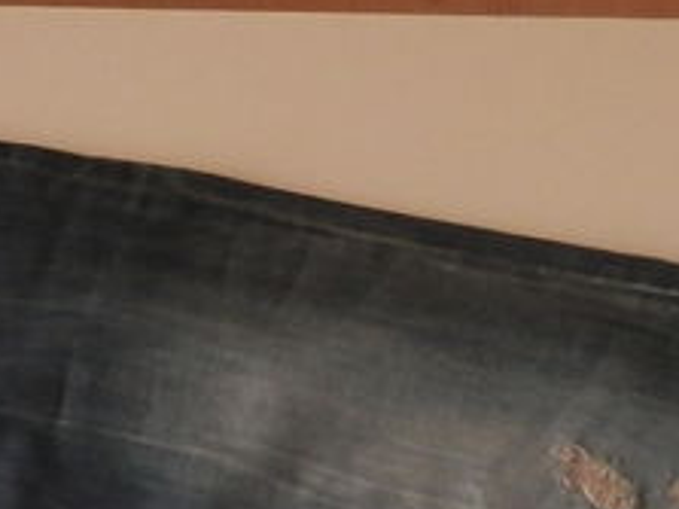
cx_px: 475
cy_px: 832
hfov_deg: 17.5
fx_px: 2196
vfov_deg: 12.4
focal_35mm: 112
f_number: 3
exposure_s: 1/20
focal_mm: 4.5
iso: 200
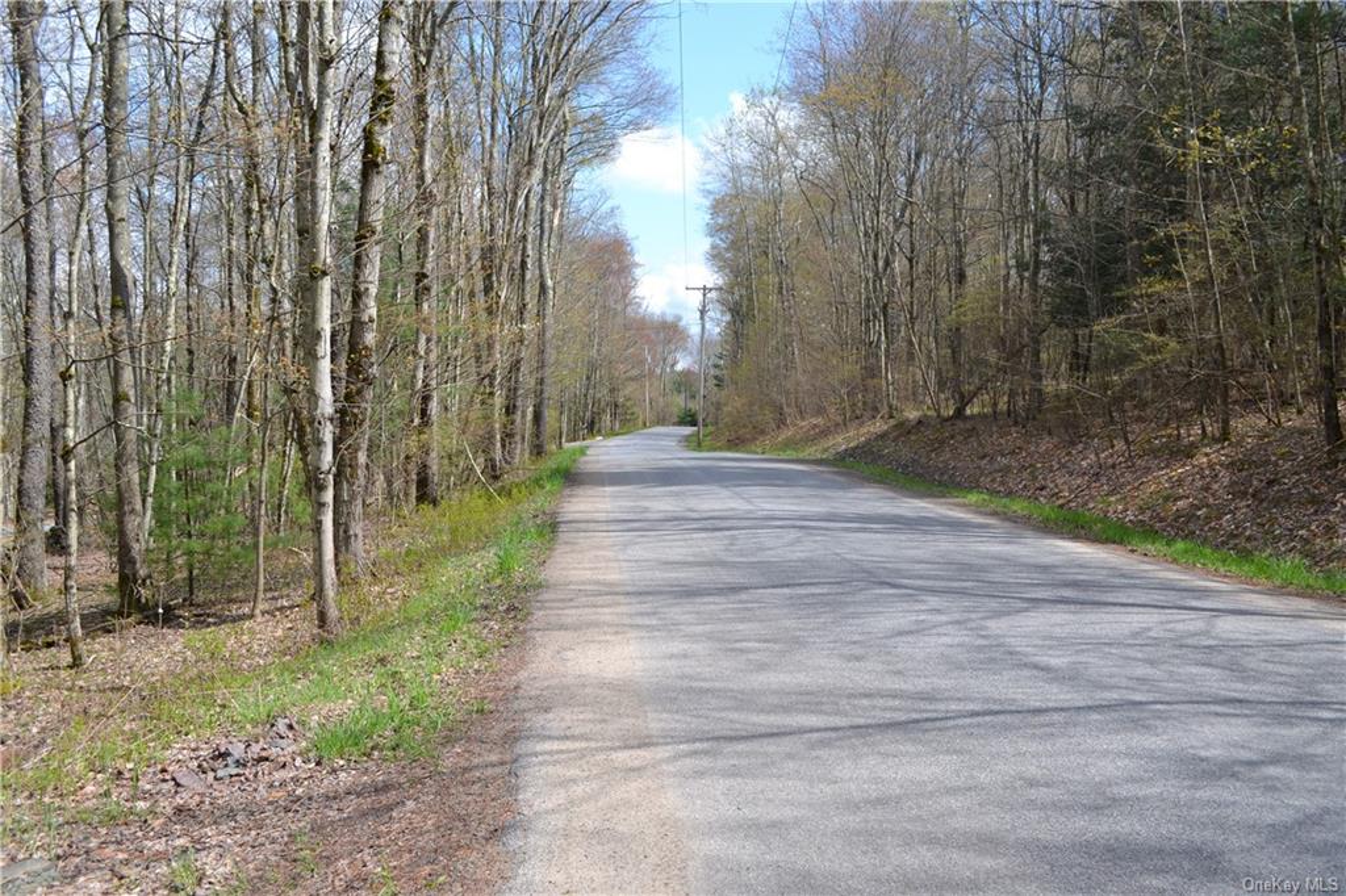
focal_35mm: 33
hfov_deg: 57.2
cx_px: 673
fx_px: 1233
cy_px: 448
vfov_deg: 39.9
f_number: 5.6
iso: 110
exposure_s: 1/250
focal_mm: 22
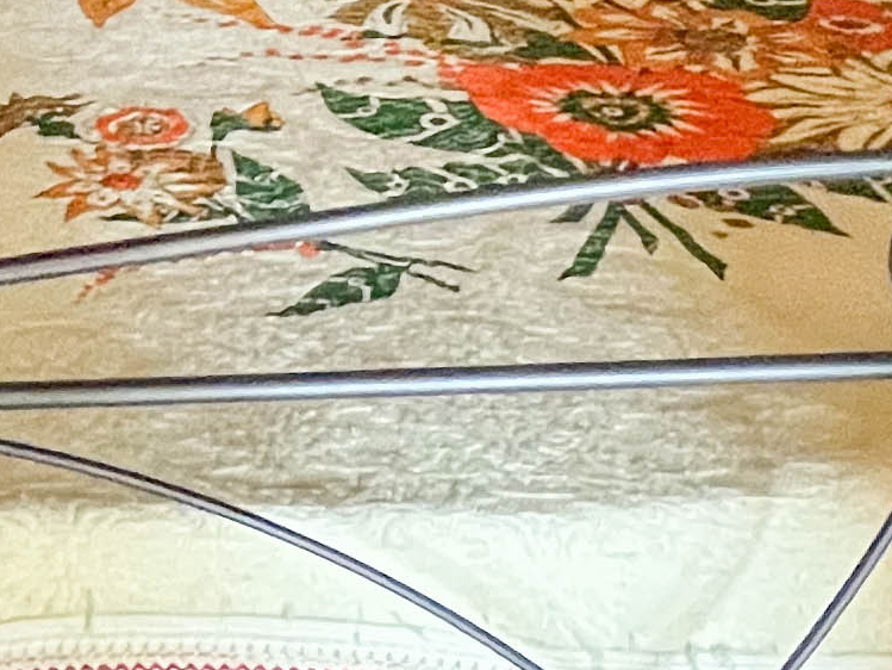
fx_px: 1804
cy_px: -616
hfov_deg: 26.9
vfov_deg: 16.6
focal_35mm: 70
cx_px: 108
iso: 800
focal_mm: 1.57
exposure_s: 1/35
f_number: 1.8
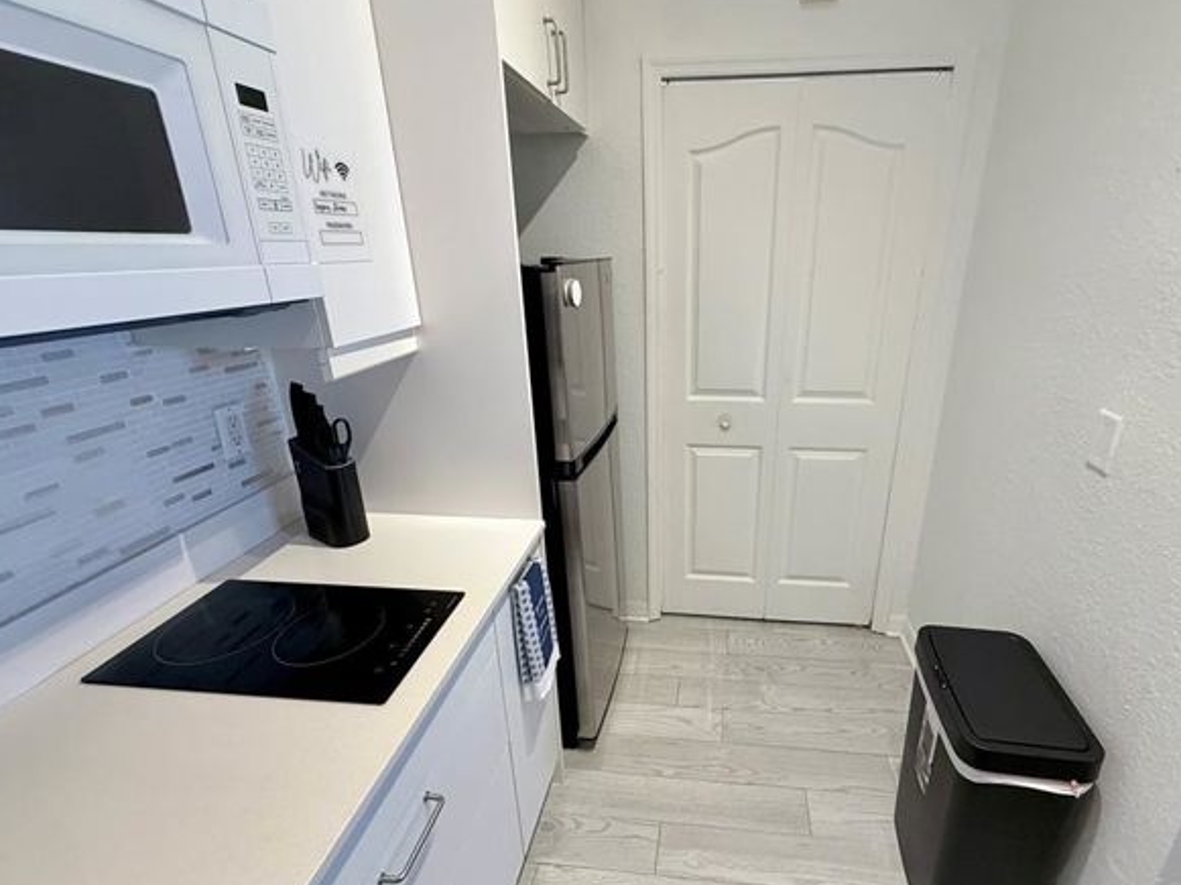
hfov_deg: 90.6
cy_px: 460
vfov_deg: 74.6
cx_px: 668
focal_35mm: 17
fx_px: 580
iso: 250
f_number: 2.2
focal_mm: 2.22
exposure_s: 1/60
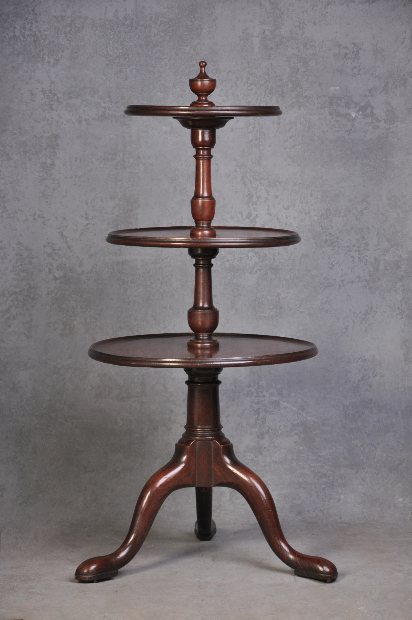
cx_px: 206
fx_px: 1937
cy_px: 310
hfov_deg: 12.1
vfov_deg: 18.2
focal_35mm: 112
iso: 800
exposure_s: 1/125
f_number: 5.6
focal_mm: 75
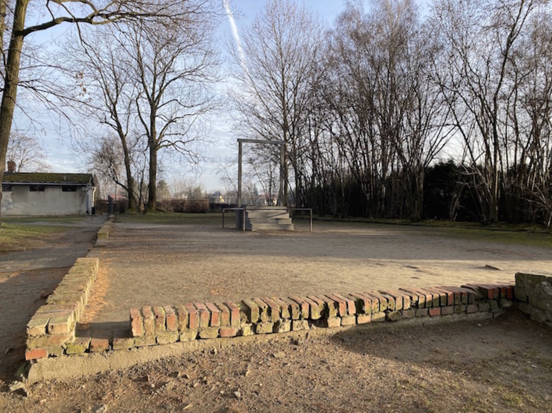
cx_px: 276
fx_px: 414
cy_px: 206
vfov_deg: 53.0
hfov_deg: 67.3
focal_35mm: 26
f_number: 1.8
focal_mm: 4.25
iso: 32
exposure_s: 1/670
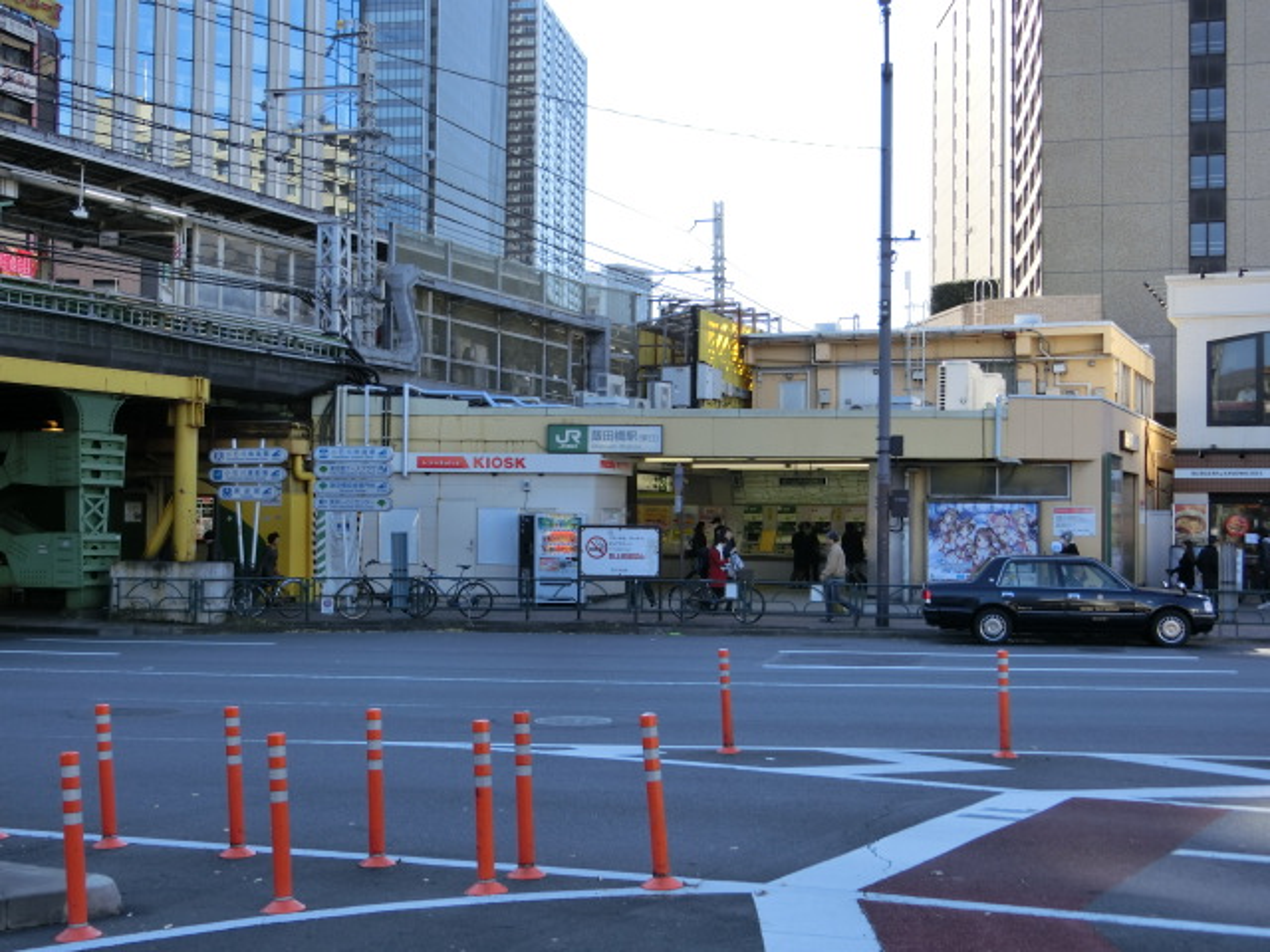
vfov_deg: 32.2
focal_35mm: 45
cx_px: 635
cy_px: 476
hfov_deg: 42.1
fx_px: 1651
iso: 80
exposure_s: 1/200
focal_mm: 8
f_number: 4.4
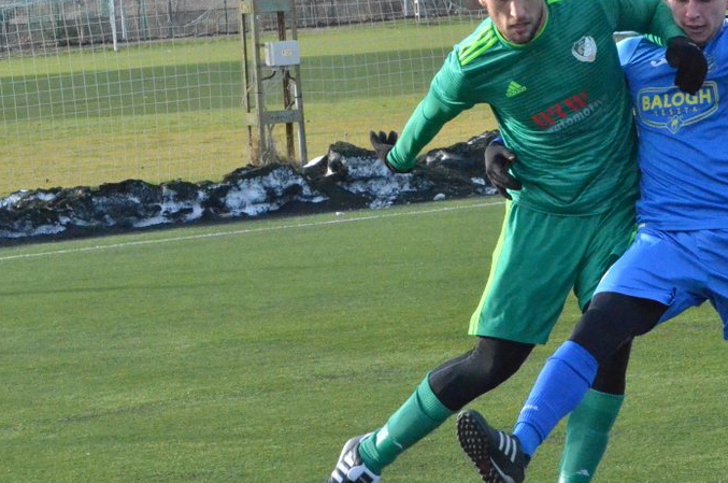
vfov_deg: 7.4
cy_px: 243
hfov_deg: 11.1
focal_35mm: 186
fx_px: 3755
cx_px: 529
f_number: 13
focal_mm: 70
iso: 6400
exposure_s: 1/2500
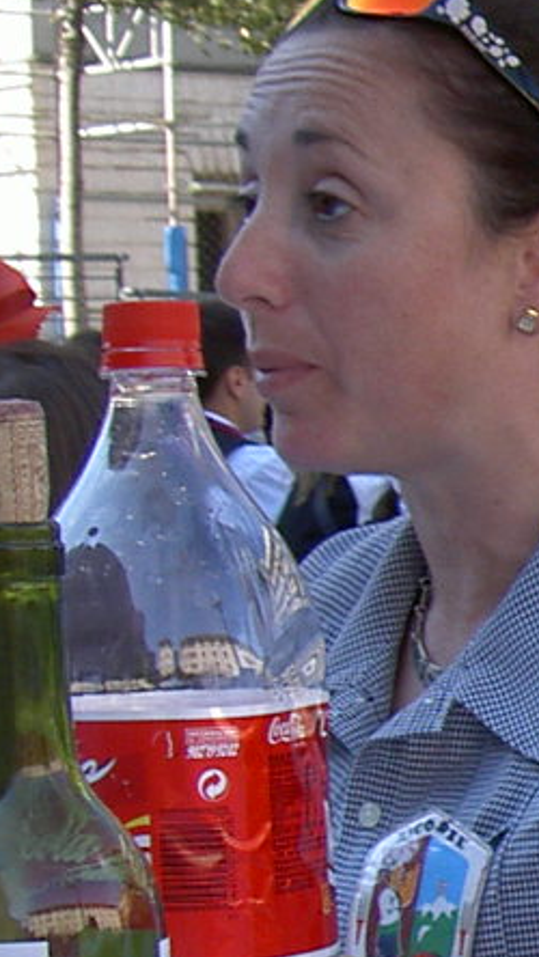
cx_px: 1533
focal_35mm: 153
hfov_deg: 7.2
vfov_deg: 14.0
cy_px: 713
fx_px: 3885
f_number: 4.7
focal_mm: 8
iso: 100
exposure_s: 1/115
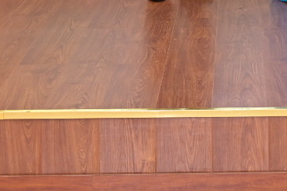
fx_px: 1148
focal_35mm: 144
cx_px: 249
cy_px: -233
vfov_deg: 8.8
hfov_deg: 14.1
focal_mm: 32
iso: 1600
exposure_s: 1/160
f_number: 4
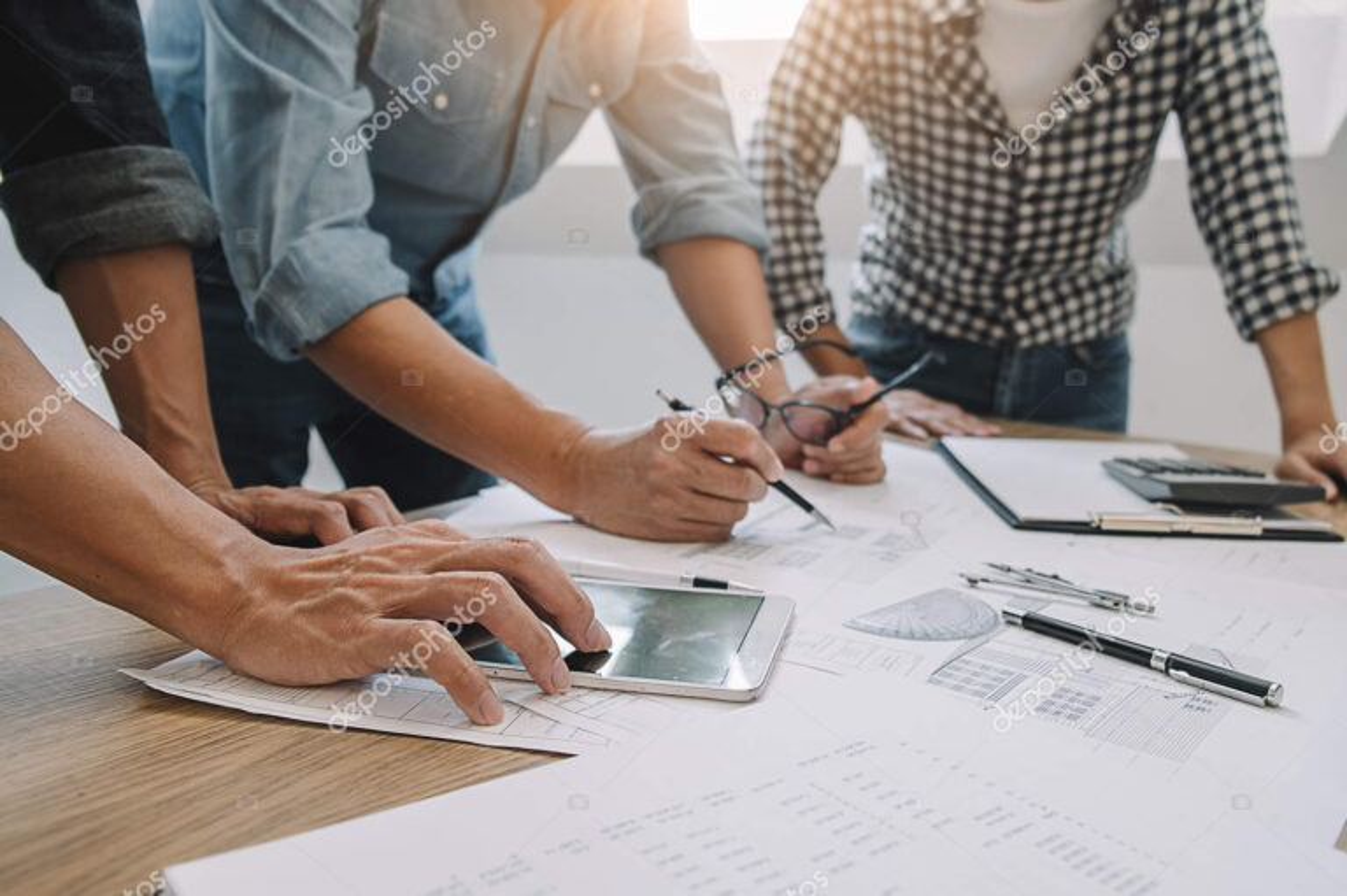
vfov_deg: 44.9
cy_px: 448
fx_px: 1084
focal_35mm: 29
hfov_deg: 63.7
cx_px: 674
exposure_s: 1/100
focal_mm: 19.6
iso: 250
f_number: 3.2
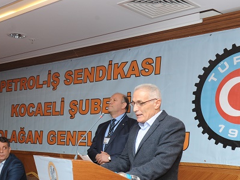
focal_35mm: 61
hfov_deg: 30.7
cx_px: 39
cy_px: 155
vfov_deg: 23.5
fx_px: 423
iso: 1000
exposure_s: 1/60
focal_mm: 32
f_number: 8
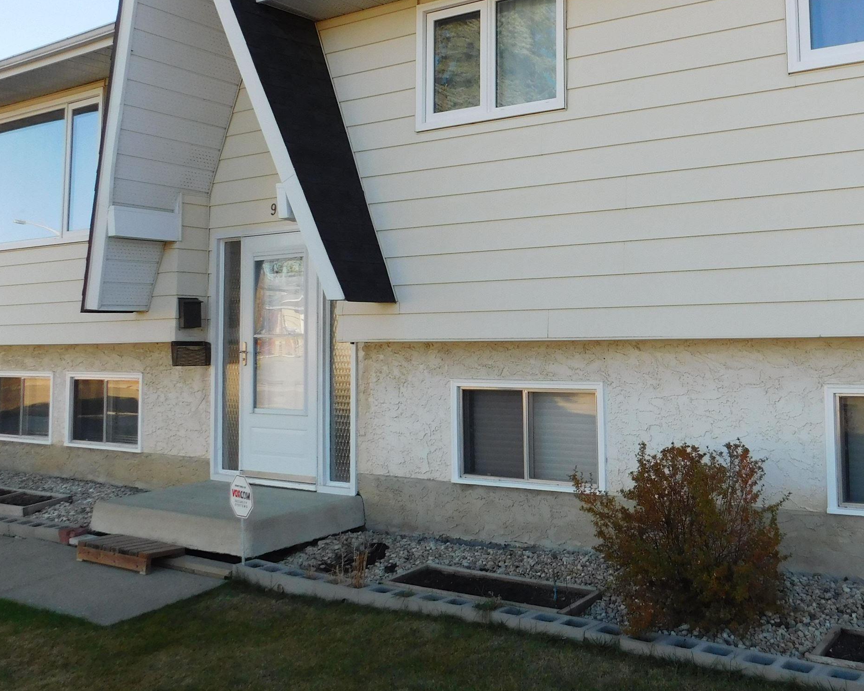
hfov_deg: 48.0
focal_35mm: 37
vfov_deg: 39.8
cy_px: 255
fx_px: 946
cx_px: 597
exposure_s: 1/400
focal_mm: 4
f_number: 3
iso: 125
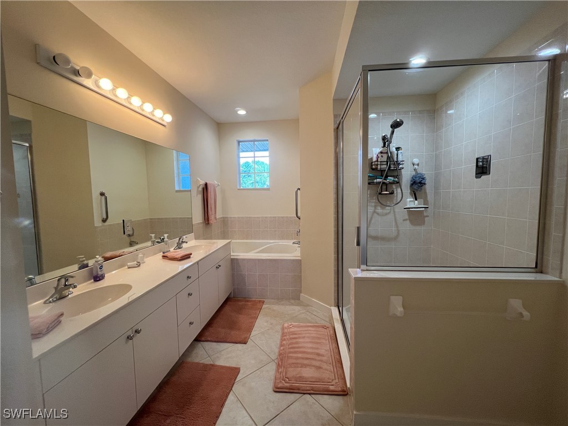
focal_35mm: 13
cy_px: 213
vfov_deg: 89.9
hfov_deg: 106.2
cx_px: 284
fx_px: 213
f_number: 1.8
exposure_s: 1/120
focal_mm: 1.57
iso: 125
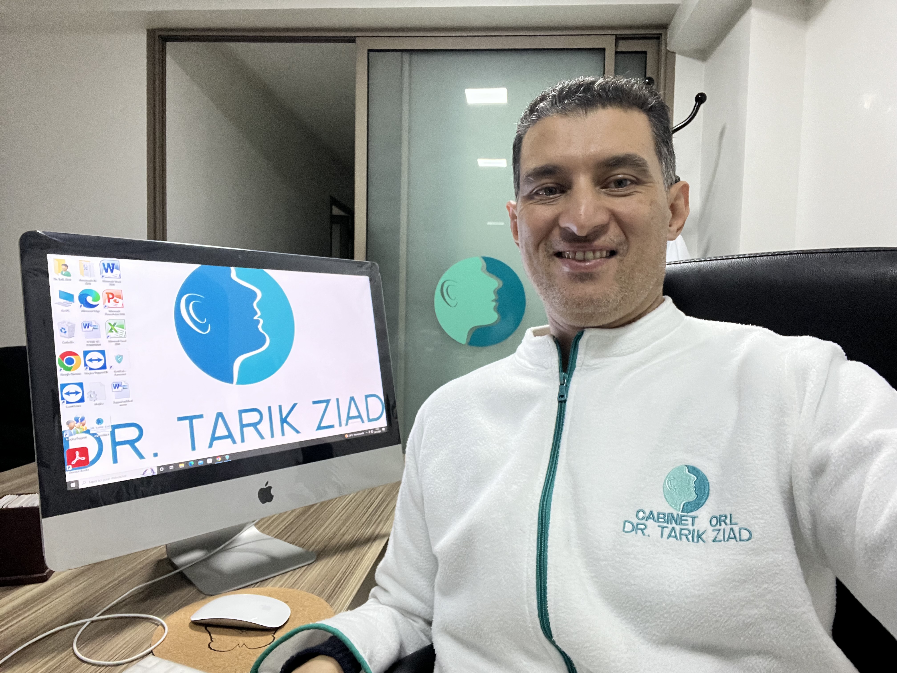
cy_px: 336
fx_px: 596
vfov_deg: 58.9
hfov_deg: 73.9
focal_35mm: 23
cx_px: 448
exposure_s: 1/50
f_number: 2.2
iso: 320
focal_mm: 2.71
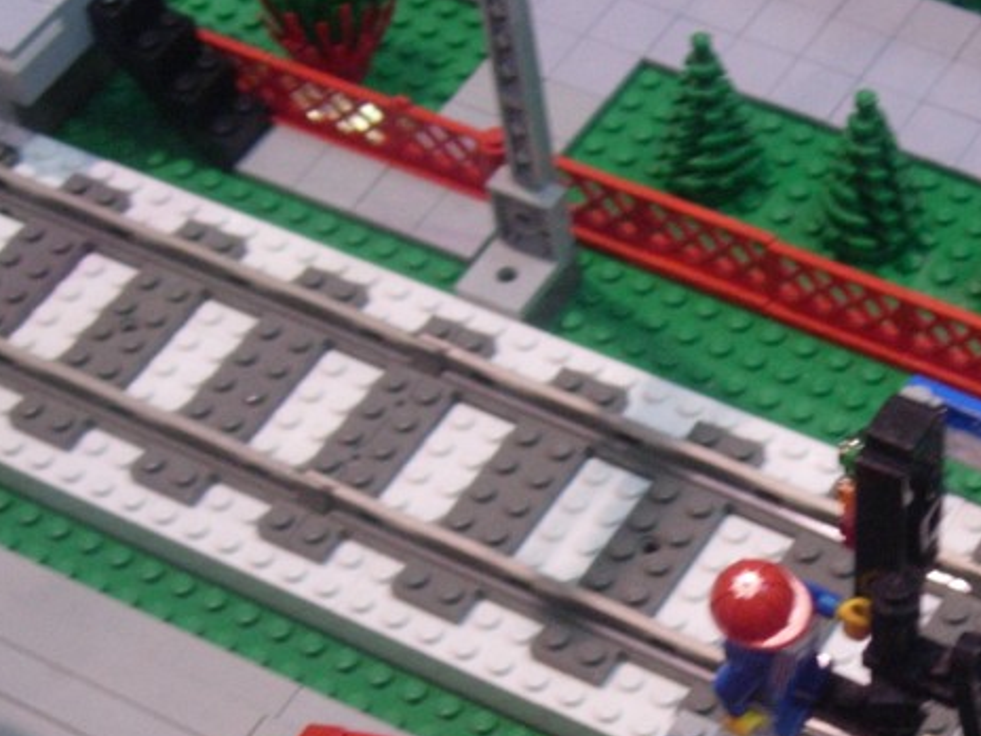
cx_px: 947
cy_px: 772
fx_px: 2778
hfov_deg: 19.5
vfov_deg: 14.8
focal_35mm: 98
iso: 149
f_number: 2.8
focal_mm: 7.8
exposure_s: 1/32
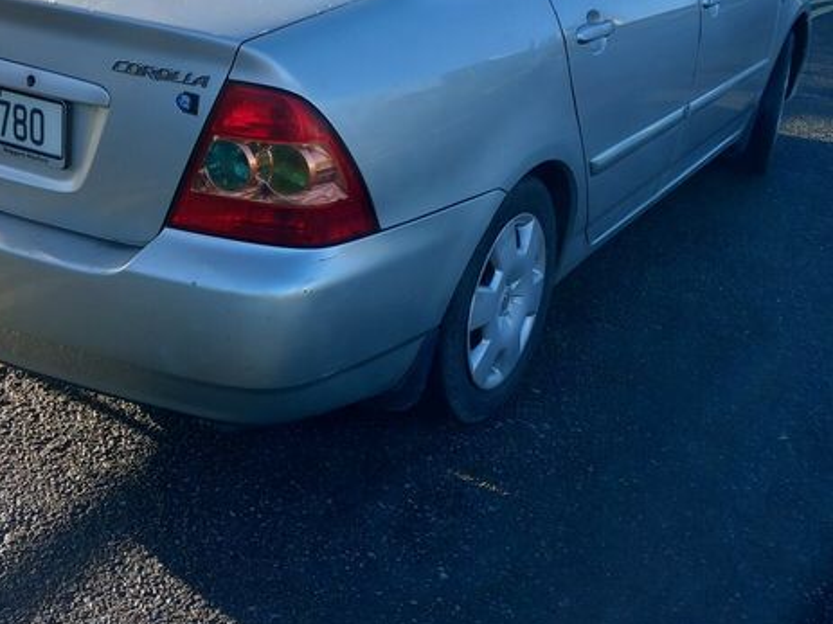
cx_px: 295
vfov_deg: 40.6
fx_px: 842
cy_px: 261
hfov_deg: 51.9
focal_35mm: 35
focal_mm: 4
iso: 20
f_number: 1.8
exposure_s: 1/121
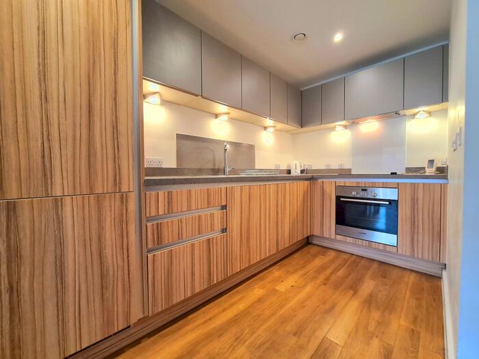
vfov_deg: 89.9
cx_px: 240
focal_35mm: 13
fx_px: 180
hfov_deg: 106.2
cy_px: 180
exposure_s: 1/50
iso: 250
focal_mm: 2.22
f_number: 2.2
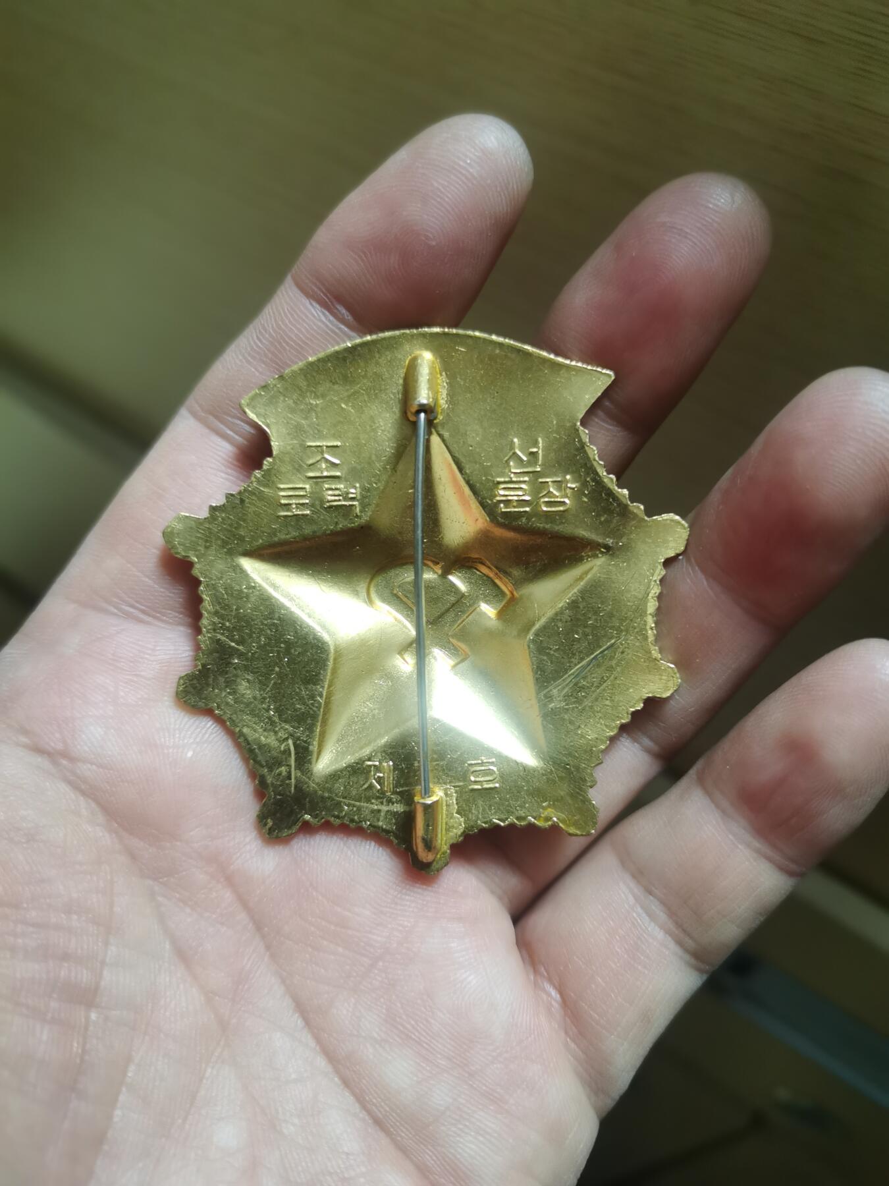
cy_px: 593
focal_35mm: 27
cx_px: 444
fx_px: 925
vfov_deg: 65.3
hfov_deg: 51.4
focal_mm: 5.58
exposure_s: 1/30
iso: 500
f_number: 1.8
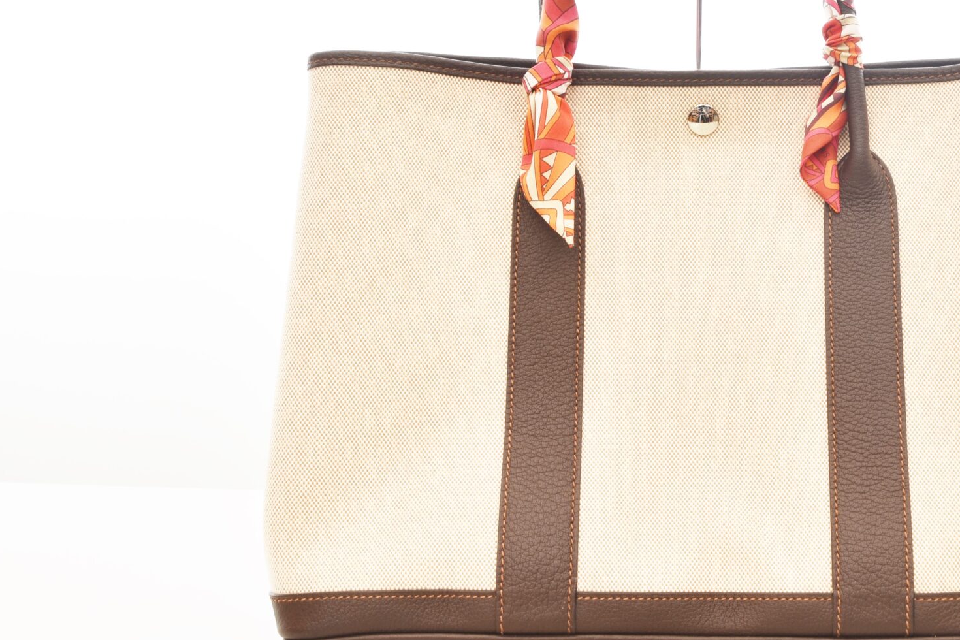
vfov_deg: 24.5
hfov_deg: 36.0
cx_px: 641
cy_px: 191
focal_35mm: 55
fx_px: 1463
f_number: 8
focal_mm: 21
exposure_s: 1/8
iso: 100
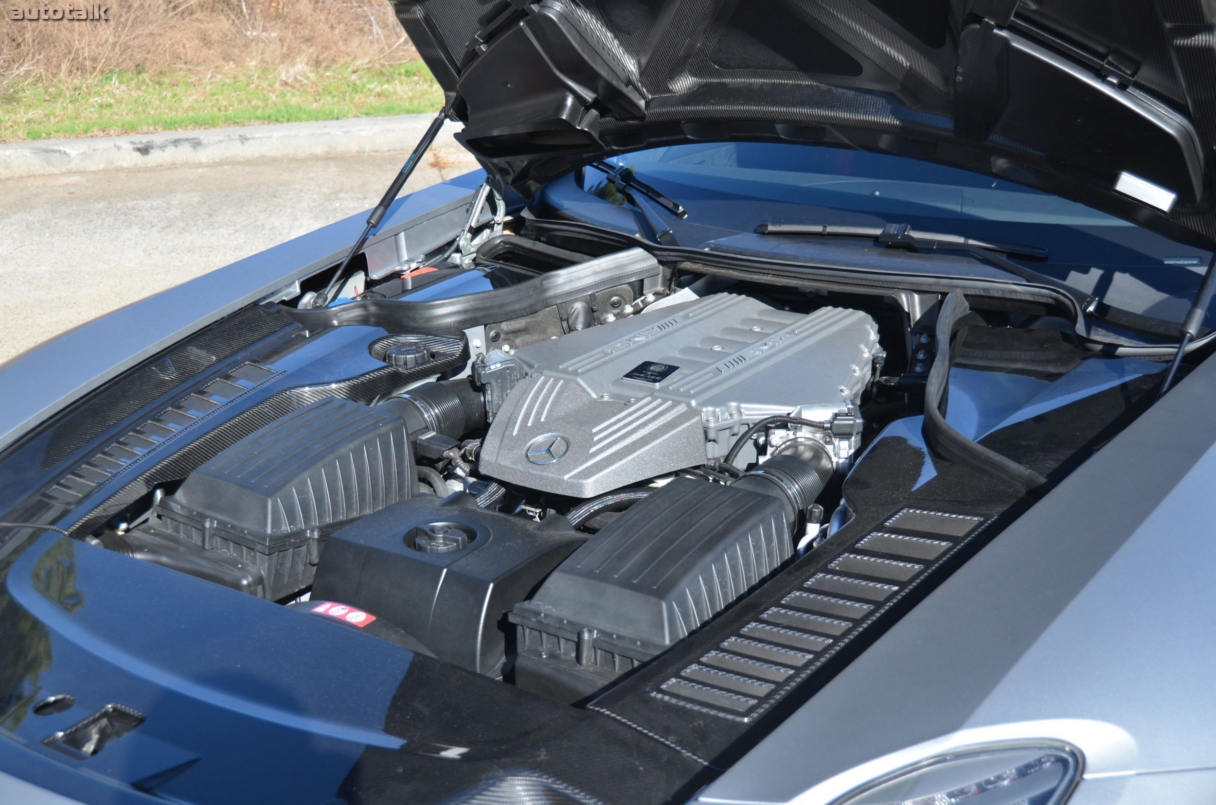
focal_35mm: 48
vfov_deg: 28.0
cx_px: 608
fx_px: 1618
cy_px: 402
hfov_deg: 41.2
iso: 400
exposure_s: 1/1250
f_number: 4.5
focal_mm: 32
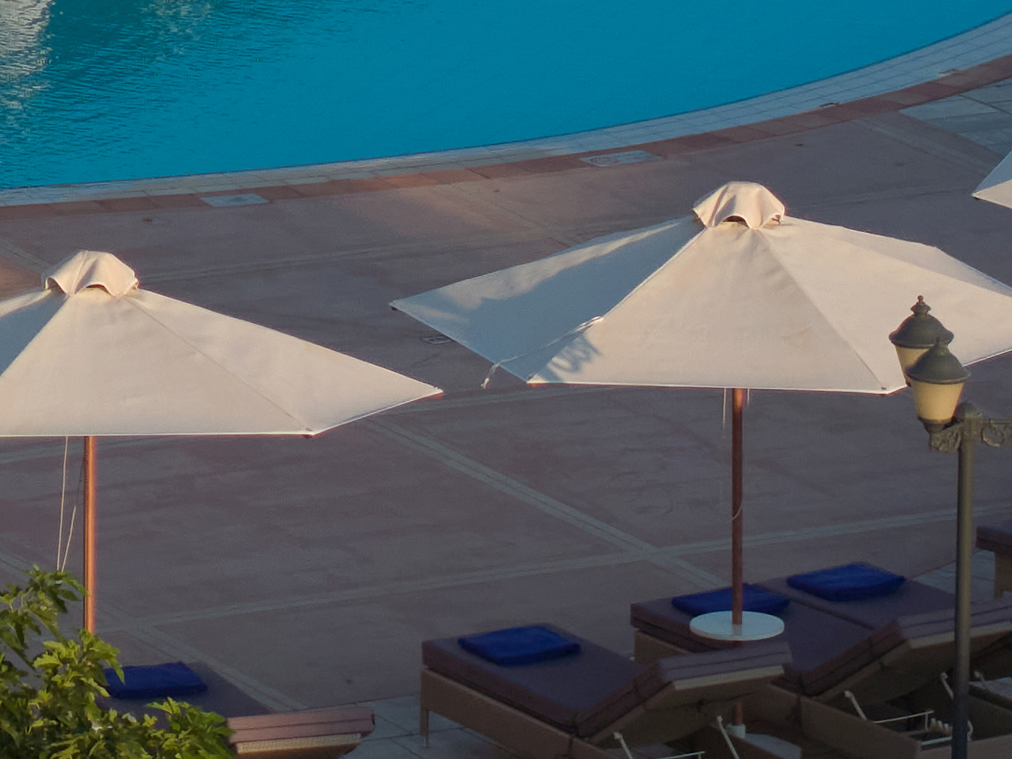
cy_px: -745
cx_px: -667
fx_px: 12247
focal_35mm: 419
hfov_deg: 4.7
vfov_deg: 3.5
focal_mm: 19.35
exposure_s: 1/100
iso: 120
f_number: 2.8
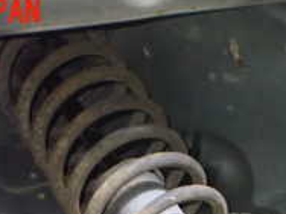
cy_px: 335
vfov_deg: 14.2
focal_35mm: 96
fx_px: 793
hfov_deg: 20.3
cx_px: 221
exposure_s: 1/30
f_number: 2.3
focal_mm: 5.4
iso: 1250
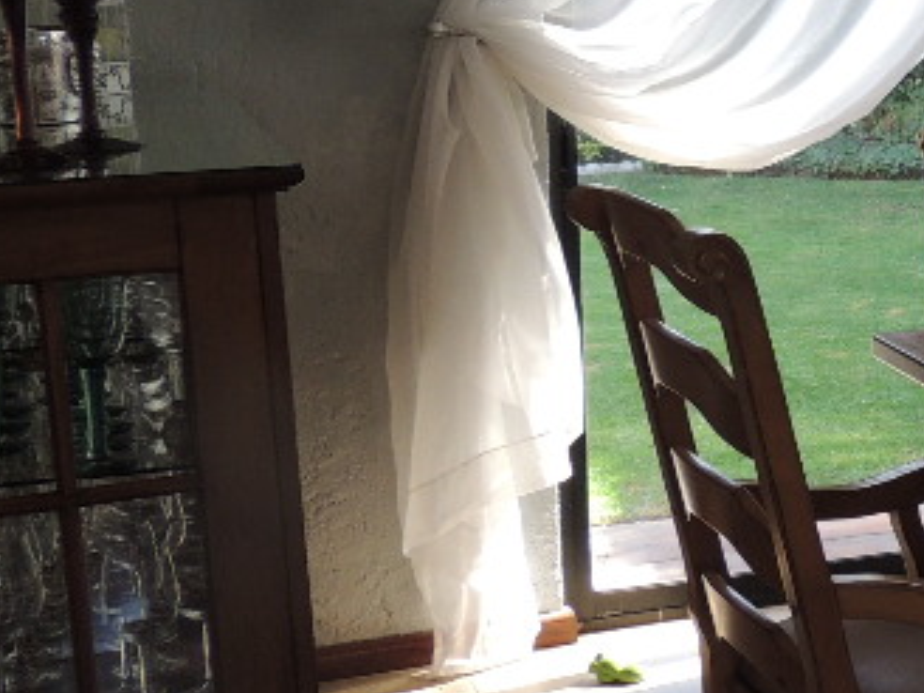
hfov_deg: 22.6
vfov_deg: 19.6
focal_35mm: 75
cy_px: 208
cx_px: 1268
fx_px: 2002
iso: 160
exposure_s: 1/30
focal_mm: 4.3
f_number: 3
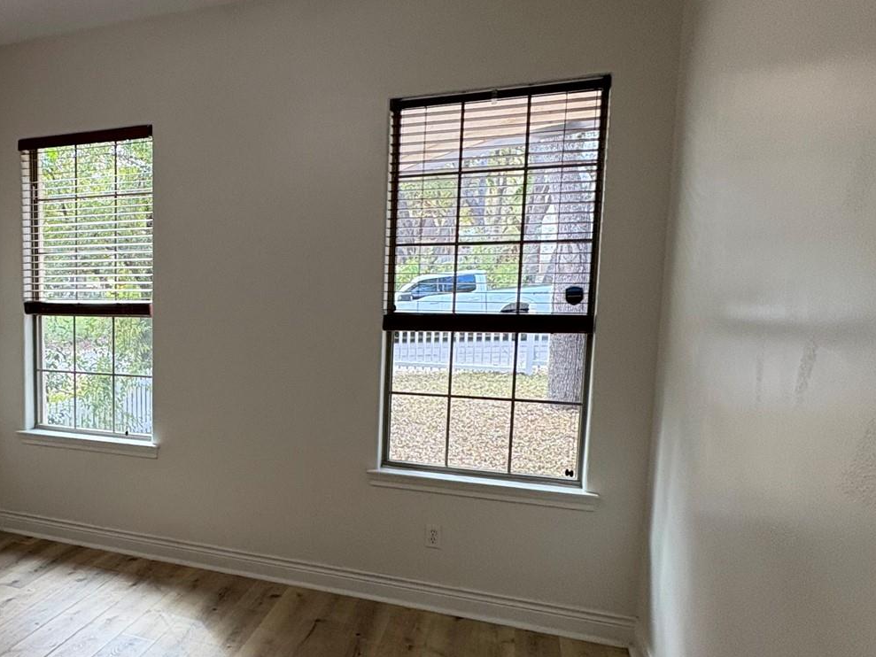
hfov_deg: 56.6
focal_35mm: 29
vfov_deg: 48.1
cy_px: 375
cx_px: 161
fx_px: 734
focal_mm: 2.22
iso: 125
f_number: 2.2
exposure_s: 1/120
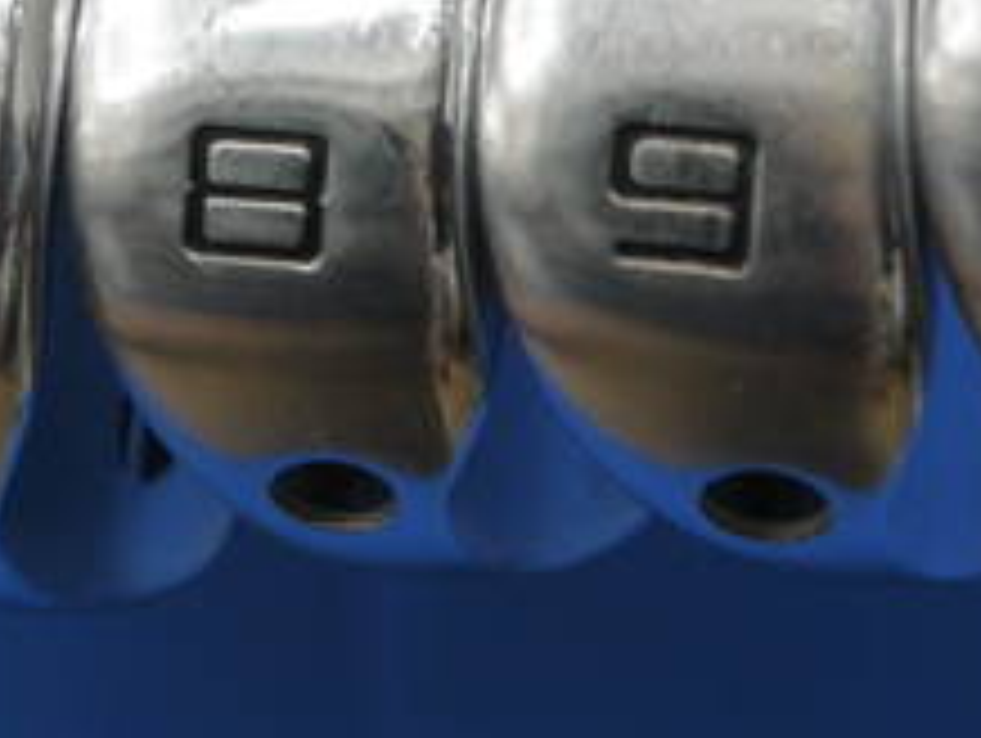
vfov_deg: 10.9
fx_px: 3830
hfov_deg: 14.5
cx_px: 238
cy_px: -4
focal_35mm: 135
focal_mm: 23
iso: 160
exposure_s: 1/60
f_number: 4.4
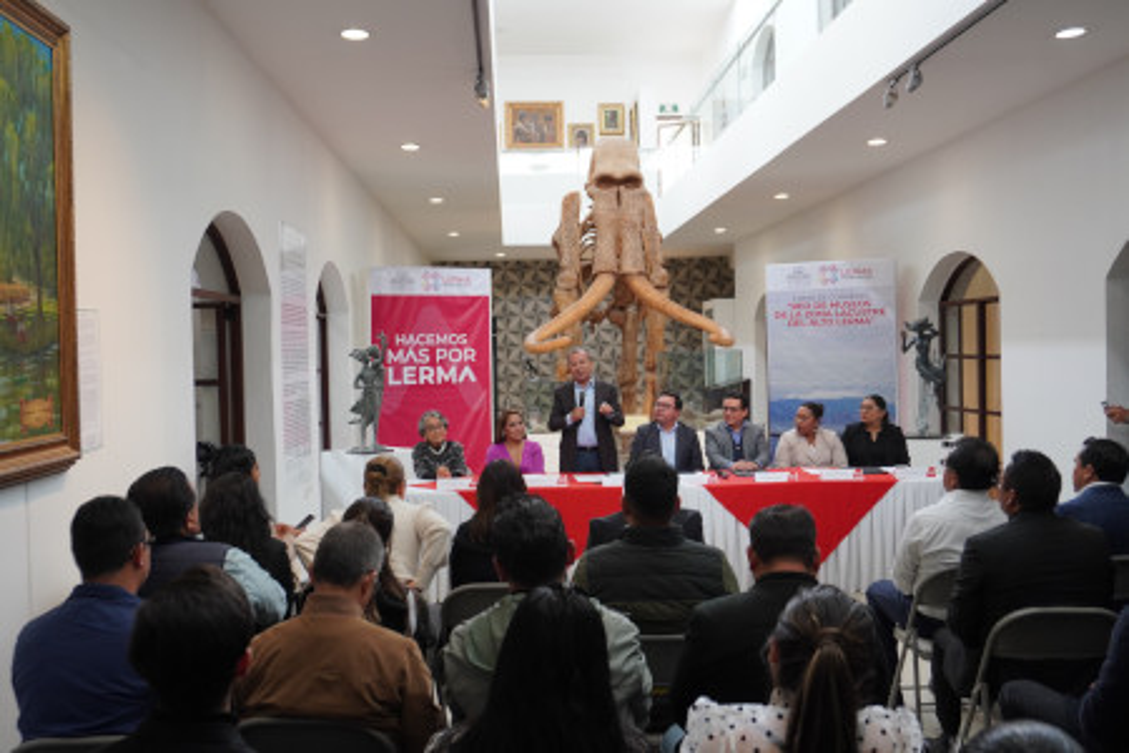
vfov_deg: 41.7
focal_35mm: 32
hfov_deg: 59.5
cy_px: 376
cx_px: 564
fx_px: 988
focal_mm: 21
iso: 640
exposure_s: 1/100
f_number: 4.5
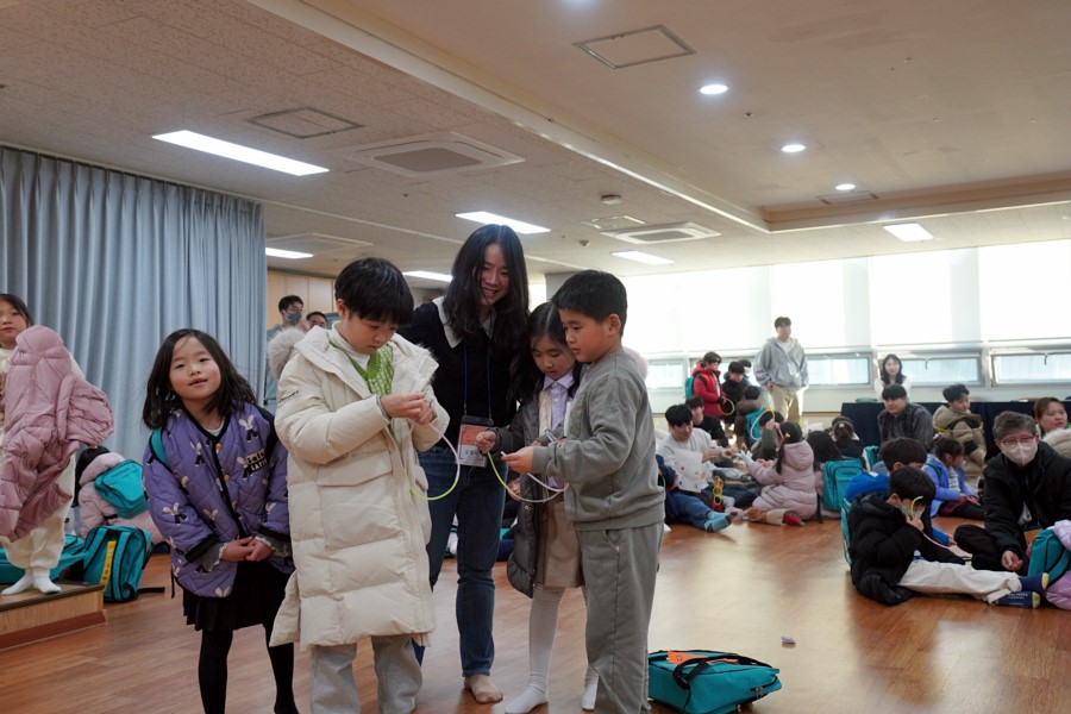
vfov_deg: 38.9
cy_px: 357
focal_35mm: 34
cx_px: 536
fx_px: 1011
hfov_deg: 55.8
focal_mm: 34
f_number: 4
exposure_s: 1/160
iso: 1600
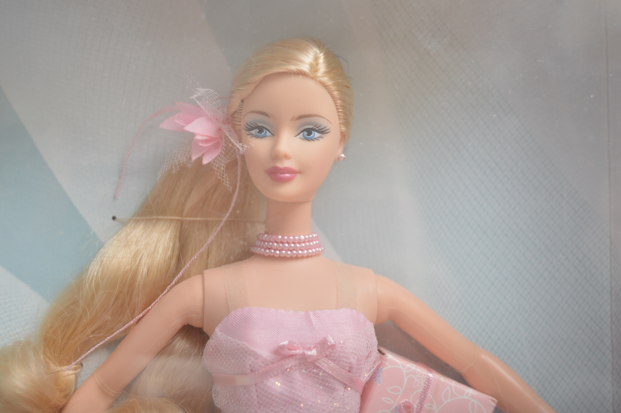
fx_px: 982
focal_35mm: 57
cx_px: 310
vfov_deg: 23.7
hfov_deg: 35.1
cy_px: 206
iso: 200
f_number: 4.8
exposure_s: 1/200
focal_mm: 38
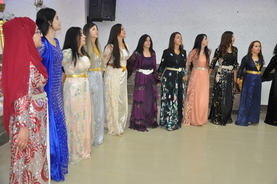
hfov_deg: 57.3
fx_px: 254
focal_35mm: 33
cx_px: 138
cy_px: 92
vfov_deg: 39.9
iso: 1250
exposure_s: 1/60
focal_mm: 22
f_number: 4.5
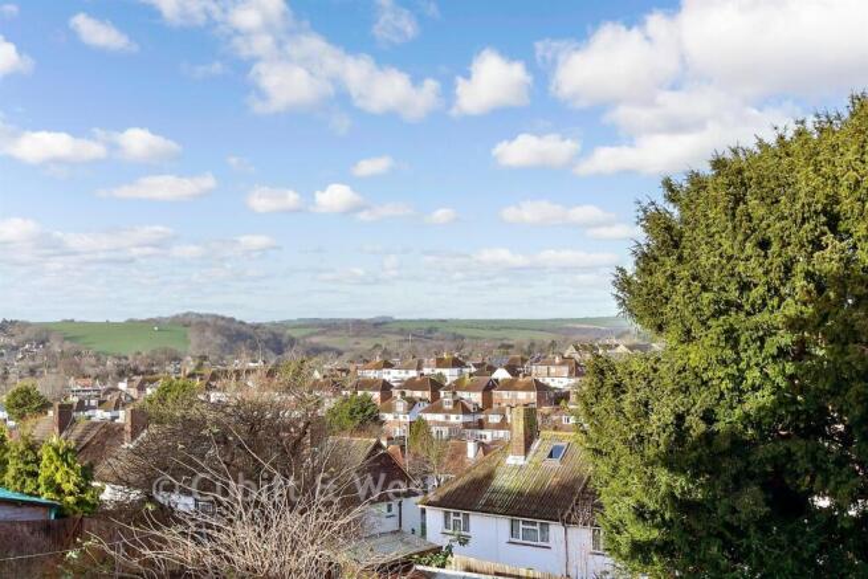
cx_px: 434
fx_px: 723
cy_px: 290
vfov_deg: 43.6
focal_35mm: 30
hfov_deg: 61.9
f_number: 8
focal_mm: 20
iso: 200
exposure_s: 1/200
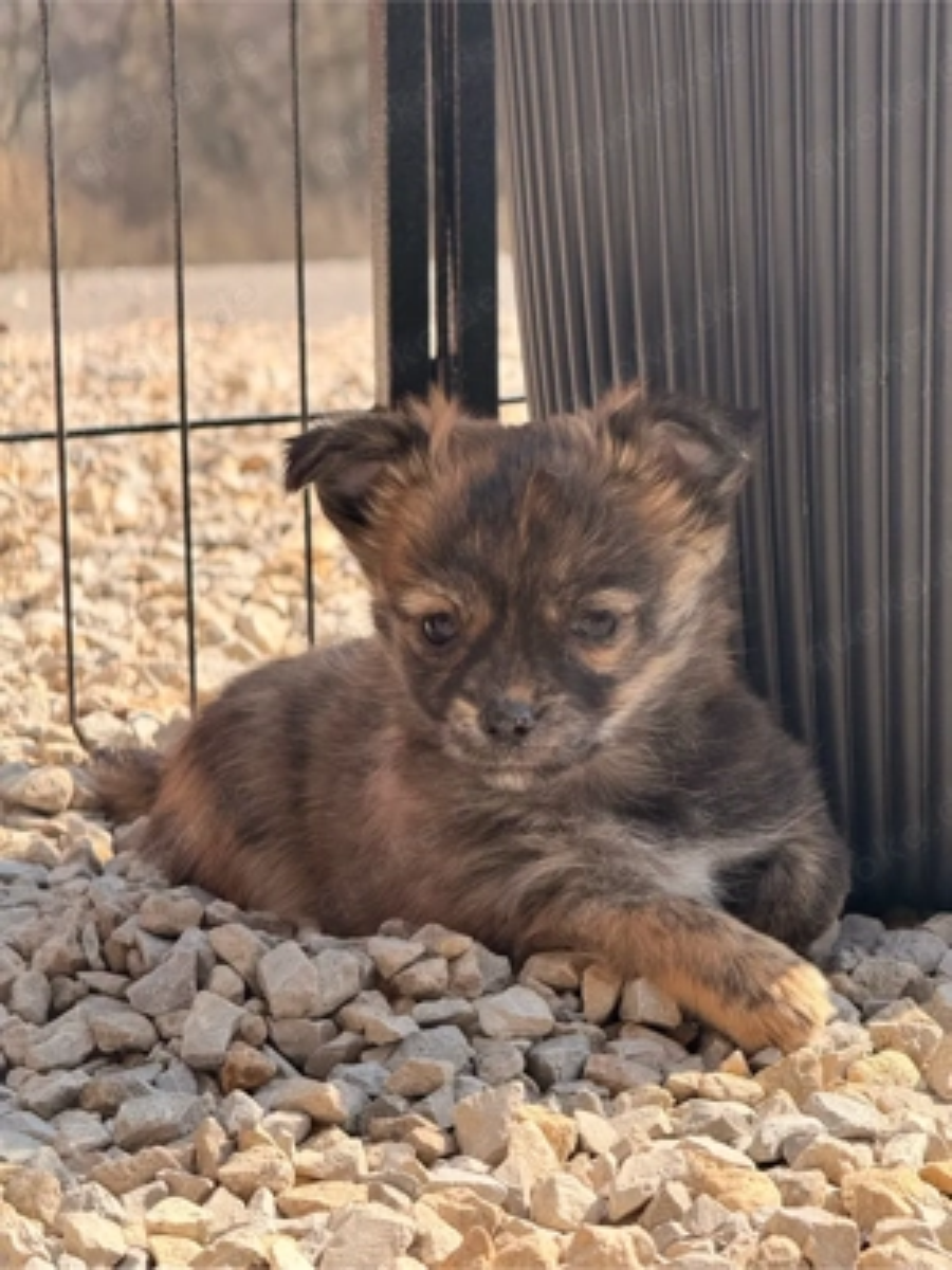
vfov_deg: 16.4
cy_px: 635
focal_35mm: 120
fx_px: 4400
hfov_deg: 12.3
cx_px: 476
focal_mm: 15.66
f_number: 2.8
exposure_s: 1/668
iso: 64
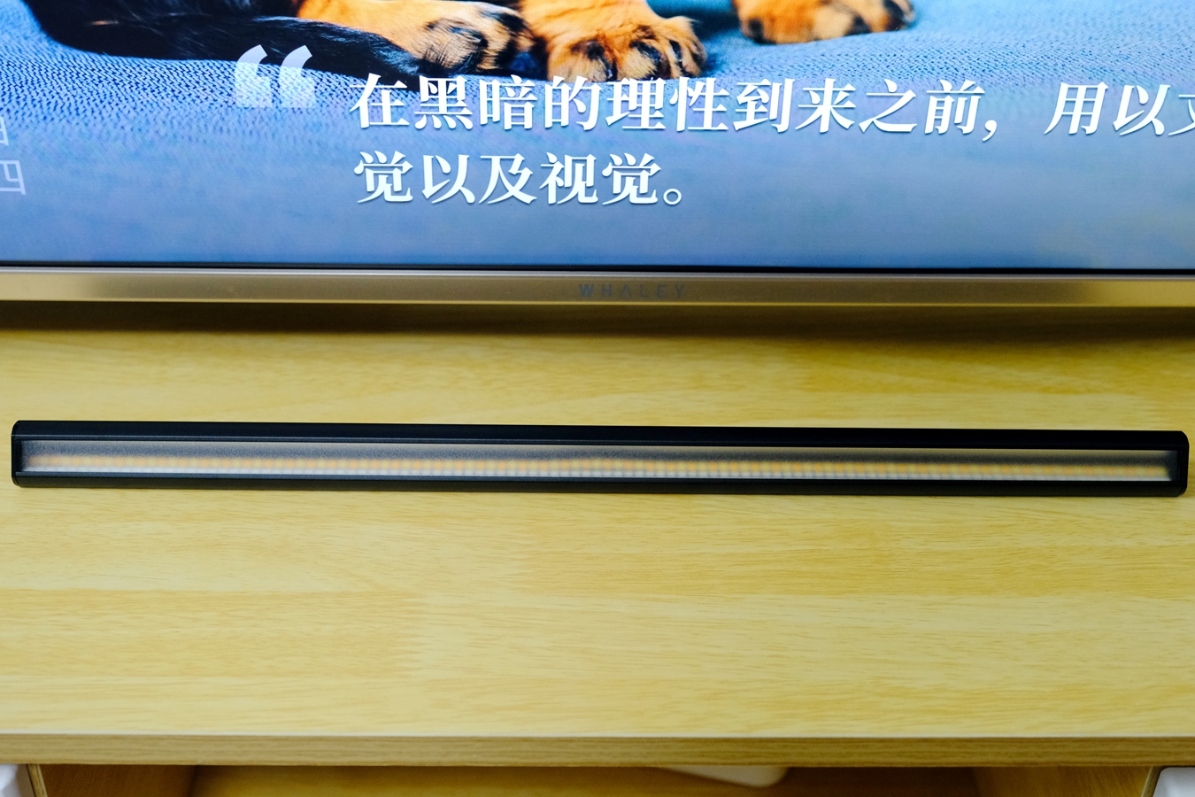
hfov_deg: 44.5
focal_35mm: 44
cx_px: 598
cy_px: 398
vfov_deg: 30.5
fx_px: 1460
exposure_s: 1/70
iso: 1600
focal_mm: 29.2
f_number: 3.2
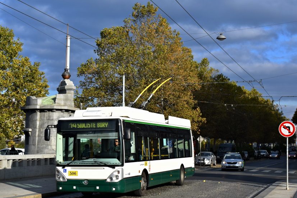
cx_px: 121
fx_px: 553
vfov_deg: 20.3
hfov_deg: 30.0
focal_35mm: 67
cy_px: 110
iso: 200
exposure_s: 1/320
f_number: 9
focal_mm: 36
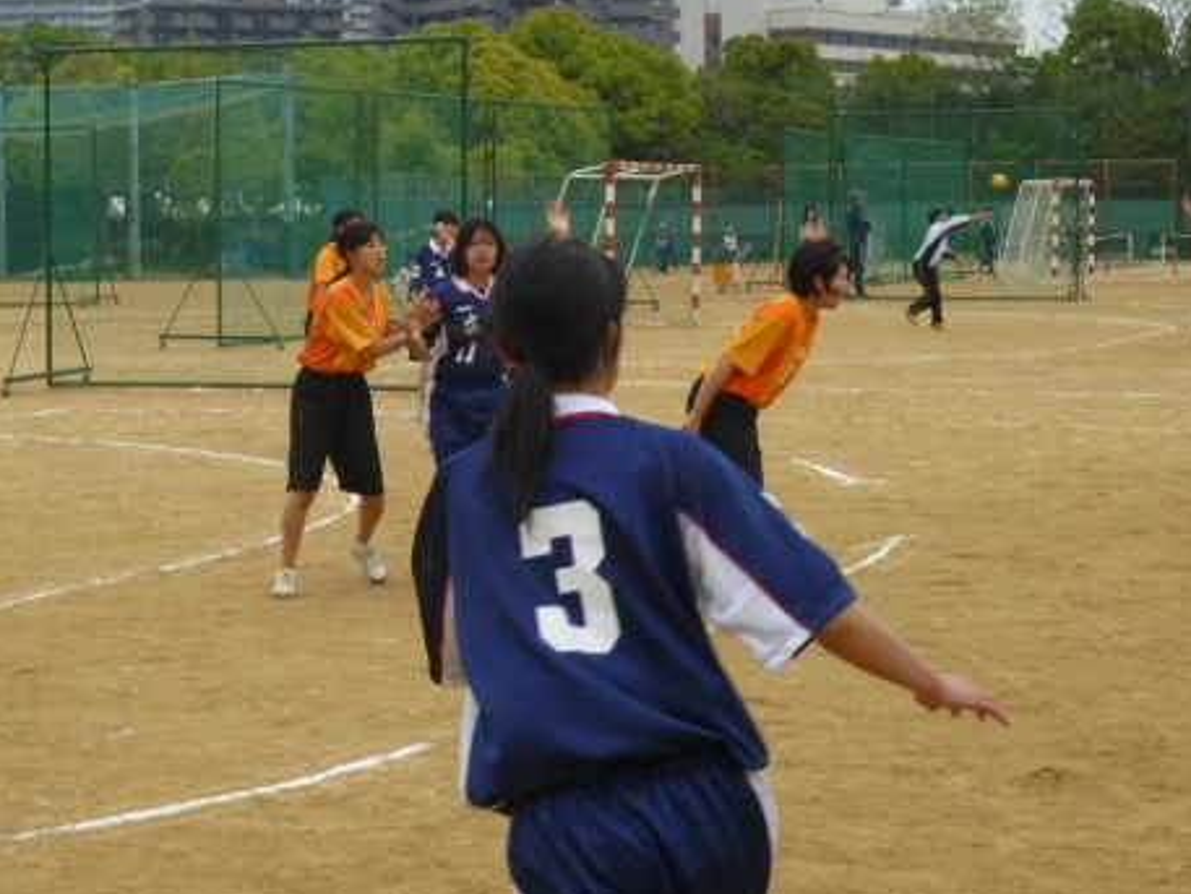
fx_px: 3132
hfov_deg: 21.5
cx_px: 451
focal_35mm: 91
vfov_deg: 16.2
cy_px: 284
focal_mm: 11.6
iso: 80
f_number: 4.8
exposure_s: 1/200
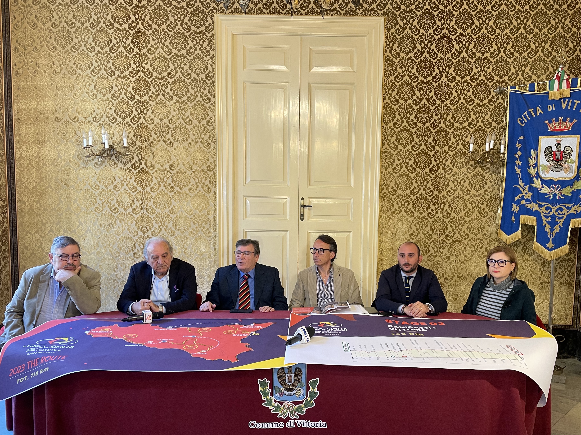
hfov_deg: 61.6
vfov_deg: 48.2
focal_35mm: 29
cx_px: 309
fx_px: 487
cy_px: 238
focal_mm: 4.2
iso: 80
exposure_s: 1/50
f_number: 1.6
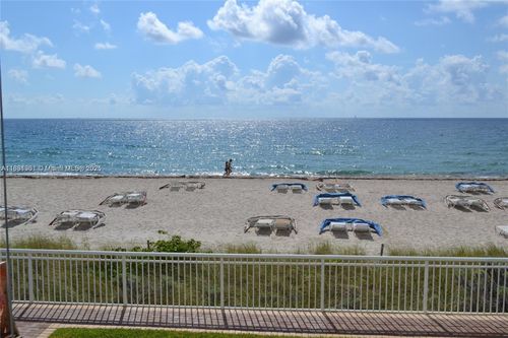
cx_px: 254
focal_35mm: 33
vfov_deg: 39.9
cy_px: 169
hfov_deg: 57.2
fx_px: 465
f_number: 9
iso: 100
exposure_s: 1/320
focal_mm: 22
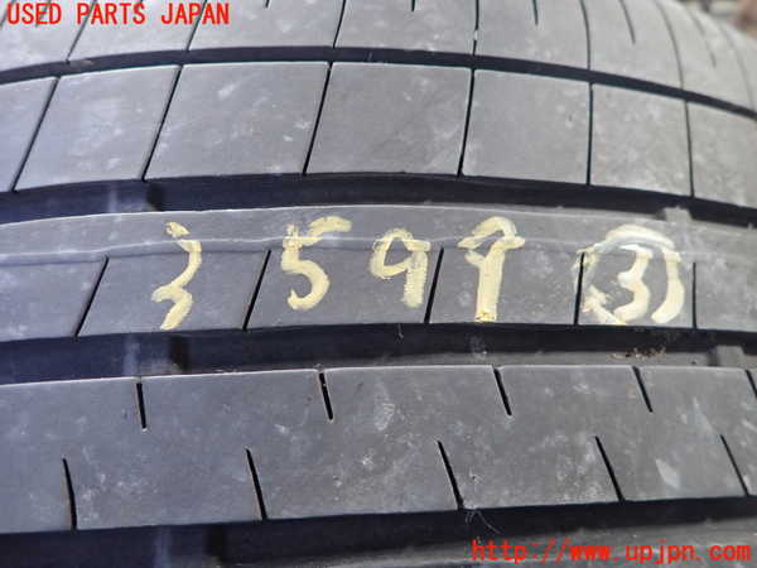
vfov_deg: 54.9
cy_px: 284
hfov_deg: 69.4
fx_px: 547
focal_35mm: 25
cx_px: 378
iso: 400
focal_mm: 4.5
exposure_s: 1/30
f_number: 2
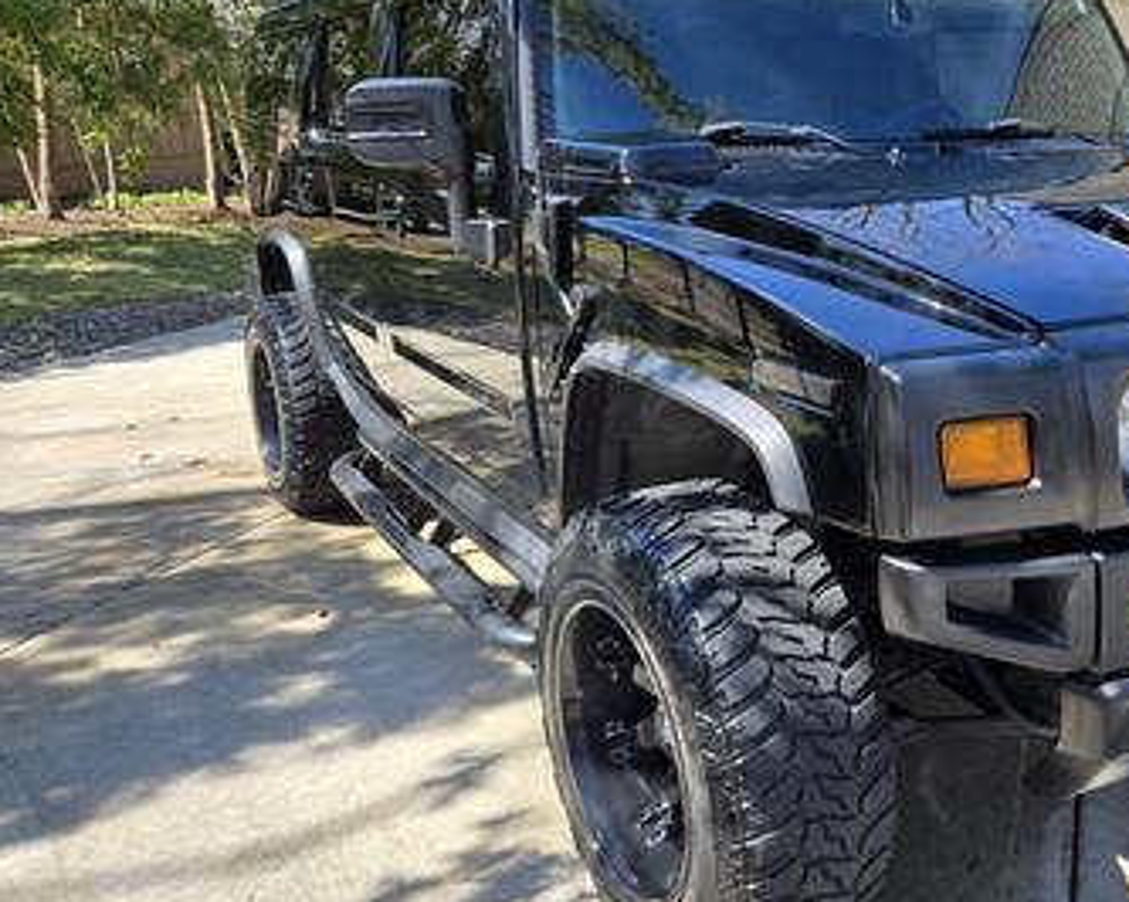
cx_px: 841
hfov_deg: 50.8
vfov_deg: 43.3
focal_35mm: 34
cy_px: 410
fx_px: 1135
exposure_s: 1/2308
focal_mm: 5.4
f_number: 1.8
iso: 80
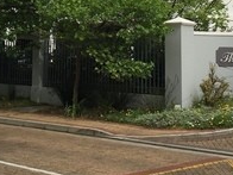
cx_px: 130
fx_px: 498
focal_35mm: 74
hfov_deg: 26.3
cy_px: 2
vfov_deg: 19.4
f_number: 2.2
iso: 32
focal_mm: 4.15
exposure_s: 1/3049
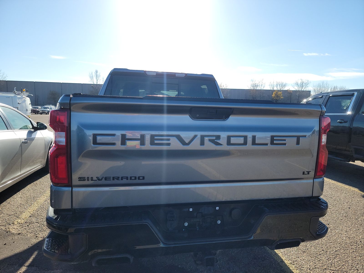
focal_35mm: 24
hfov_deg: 71.6
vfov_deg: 56.8
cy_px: 136
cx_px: 182
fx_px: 252
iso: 50
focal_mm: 6.7
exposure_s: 1/641
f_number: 1.8
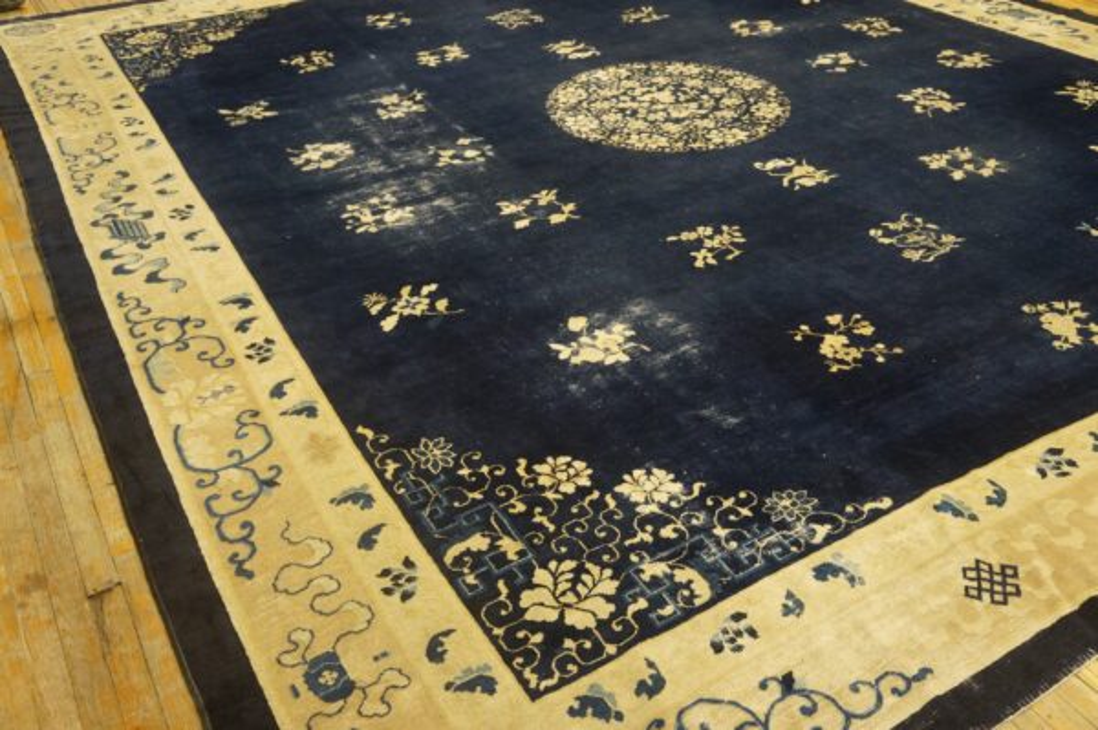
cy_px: 365
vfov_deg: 41.6
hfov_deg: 59.5
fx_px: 960
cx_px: 549
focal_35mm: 32
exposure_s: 1/60
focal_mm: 21
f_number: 4
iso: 1600
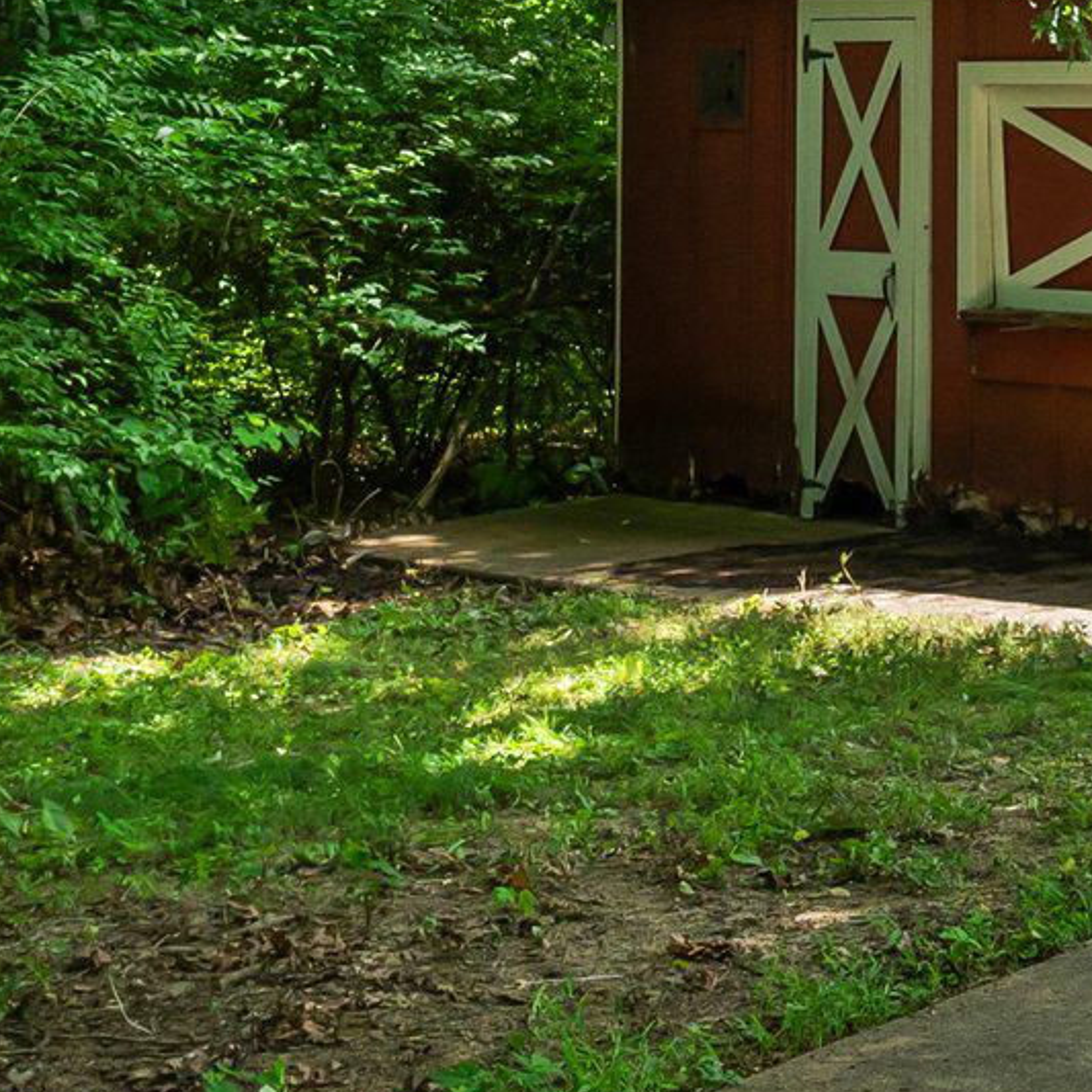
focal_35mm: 98
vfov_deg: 17.4
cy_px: 60
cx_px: 1705
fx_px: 3498
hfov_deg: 16.0
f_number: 8
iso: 640
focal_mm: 20
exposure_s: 1/250
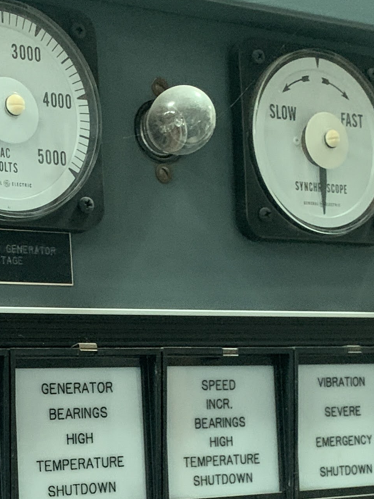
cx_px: 59
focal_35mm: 82
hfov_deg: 17.8
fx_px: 1181
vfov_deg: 23.4
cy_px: 425
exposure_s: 1/30
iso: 500
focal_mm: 4.25
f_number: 1.8
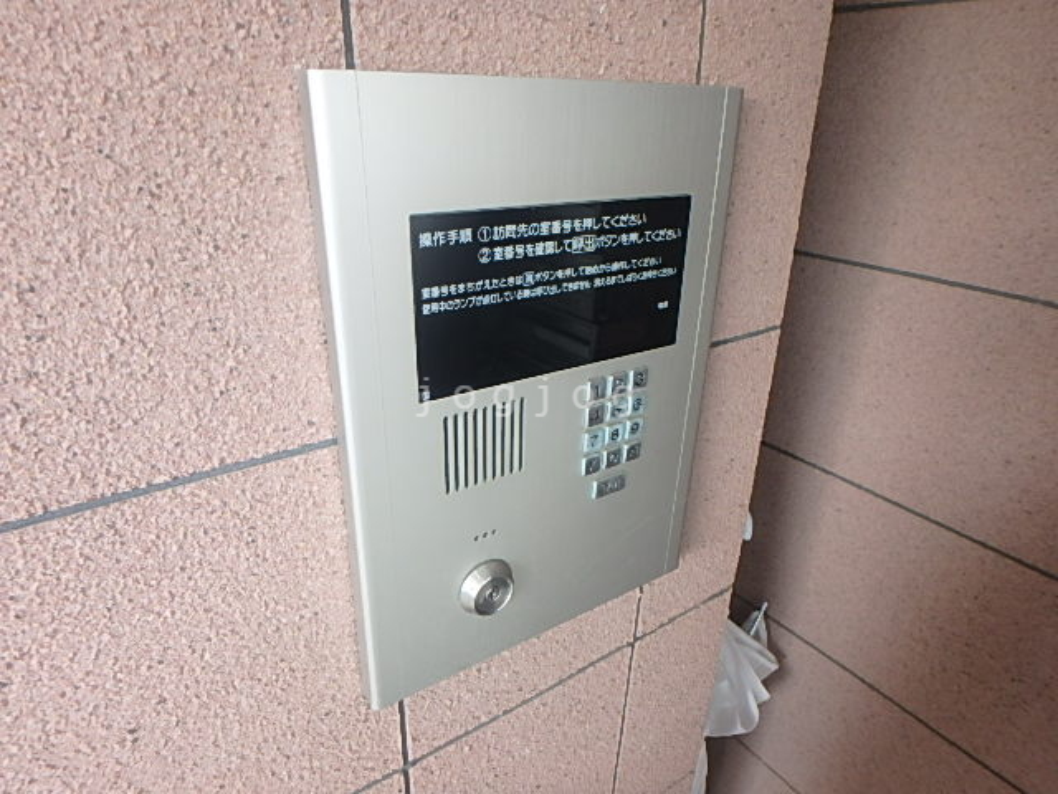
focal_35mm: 21
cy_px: 397
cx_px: 529
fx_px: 642
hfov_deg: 79.0
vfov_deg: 63.4
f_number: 3.5
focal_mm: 3.7
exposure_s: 1/30
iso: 200
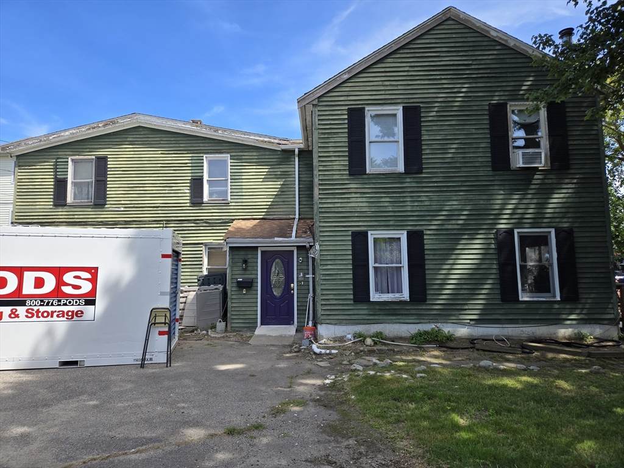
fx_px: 415
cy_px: 234
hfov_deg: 73.9
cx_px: 312
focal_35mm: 23
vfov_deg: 58.9
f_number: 1.8
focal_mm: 5.4
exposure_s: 1/878
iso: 25
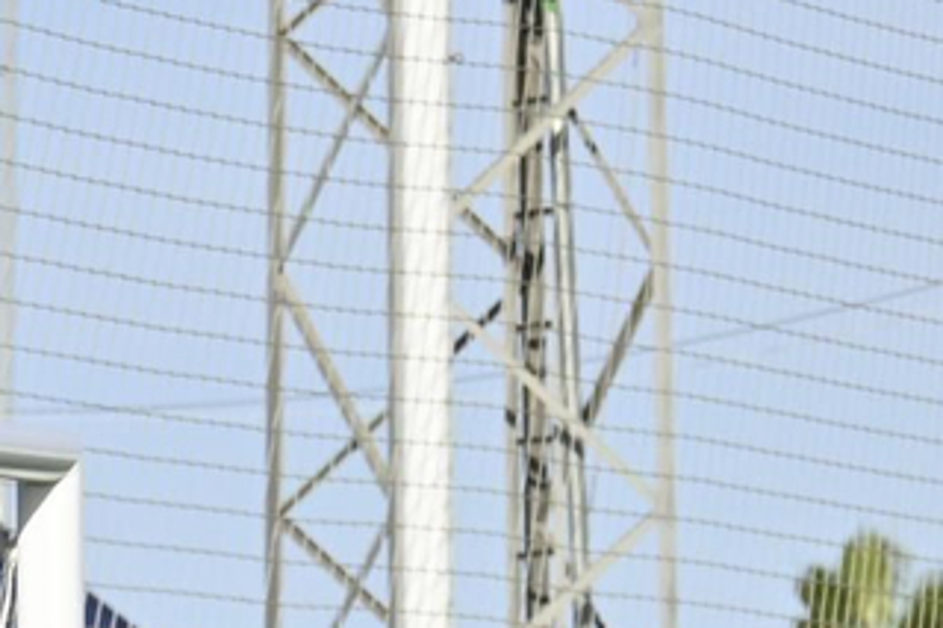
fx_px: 21572
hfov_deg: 2.5
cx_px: 209
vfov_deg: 1.7
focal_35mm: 824
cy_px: 1206
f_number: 5.6
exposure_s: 1/800
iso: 100
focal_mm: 110
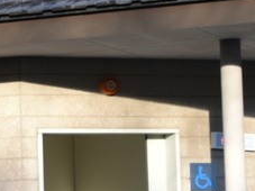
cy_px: 96
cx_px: 22
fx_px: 1458
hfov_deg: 9.9
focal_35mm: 198
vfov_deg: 7.5
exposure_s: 1/180
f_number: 6.7
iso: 400
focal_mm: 26
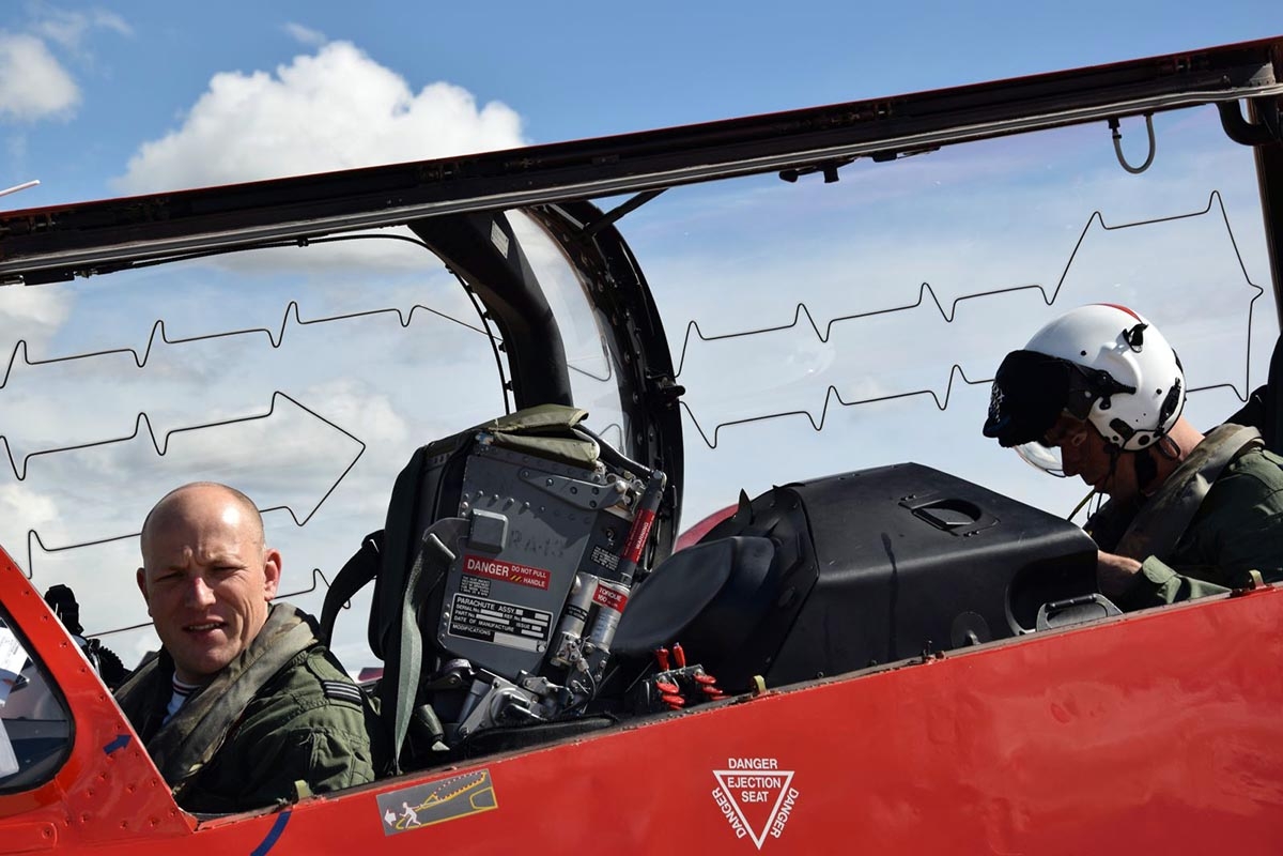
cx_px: 642
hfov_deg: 26.0
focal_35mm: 78
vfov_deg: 17.5
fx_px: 2780
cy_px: 428
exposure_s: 1/320
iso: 100
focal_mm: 52
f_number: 9
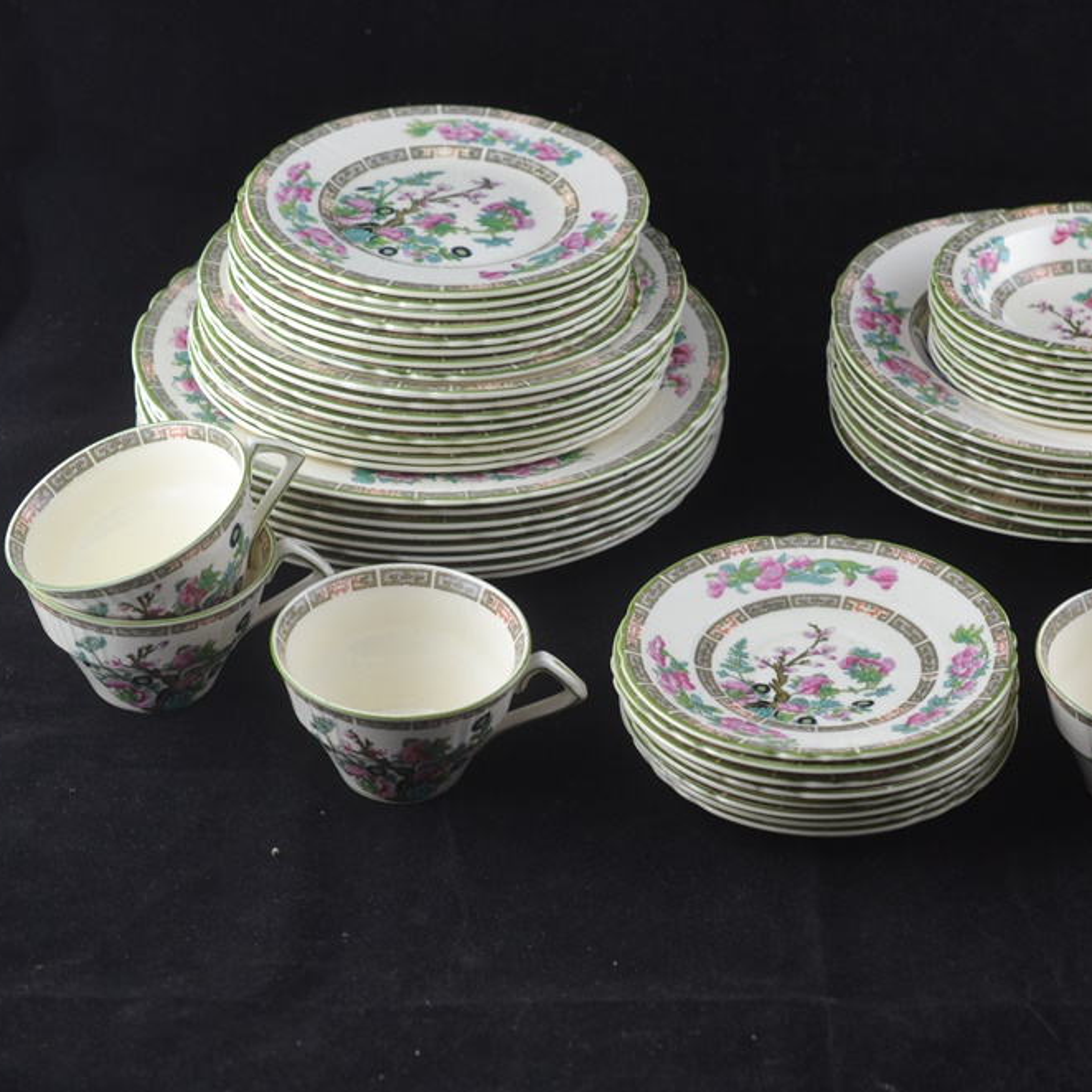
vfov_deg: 22.5
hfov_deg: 22.3
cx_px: 774
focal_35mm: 77
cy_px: 545
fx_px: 2748
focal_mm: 40
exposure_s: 1/60
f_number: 4.5
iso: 400
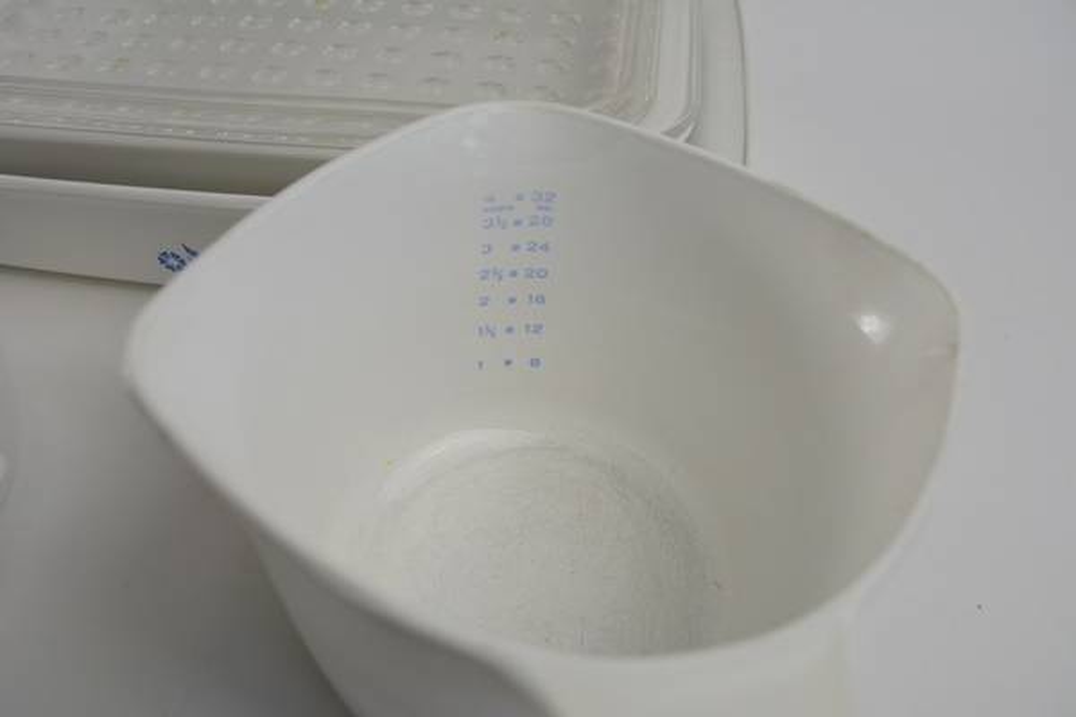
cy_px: 358
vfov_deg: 40.0
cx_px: 538
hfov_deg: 57.2
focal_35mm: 33
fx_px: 986
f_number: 6.3
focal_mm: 22
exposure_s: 1/160
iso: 200
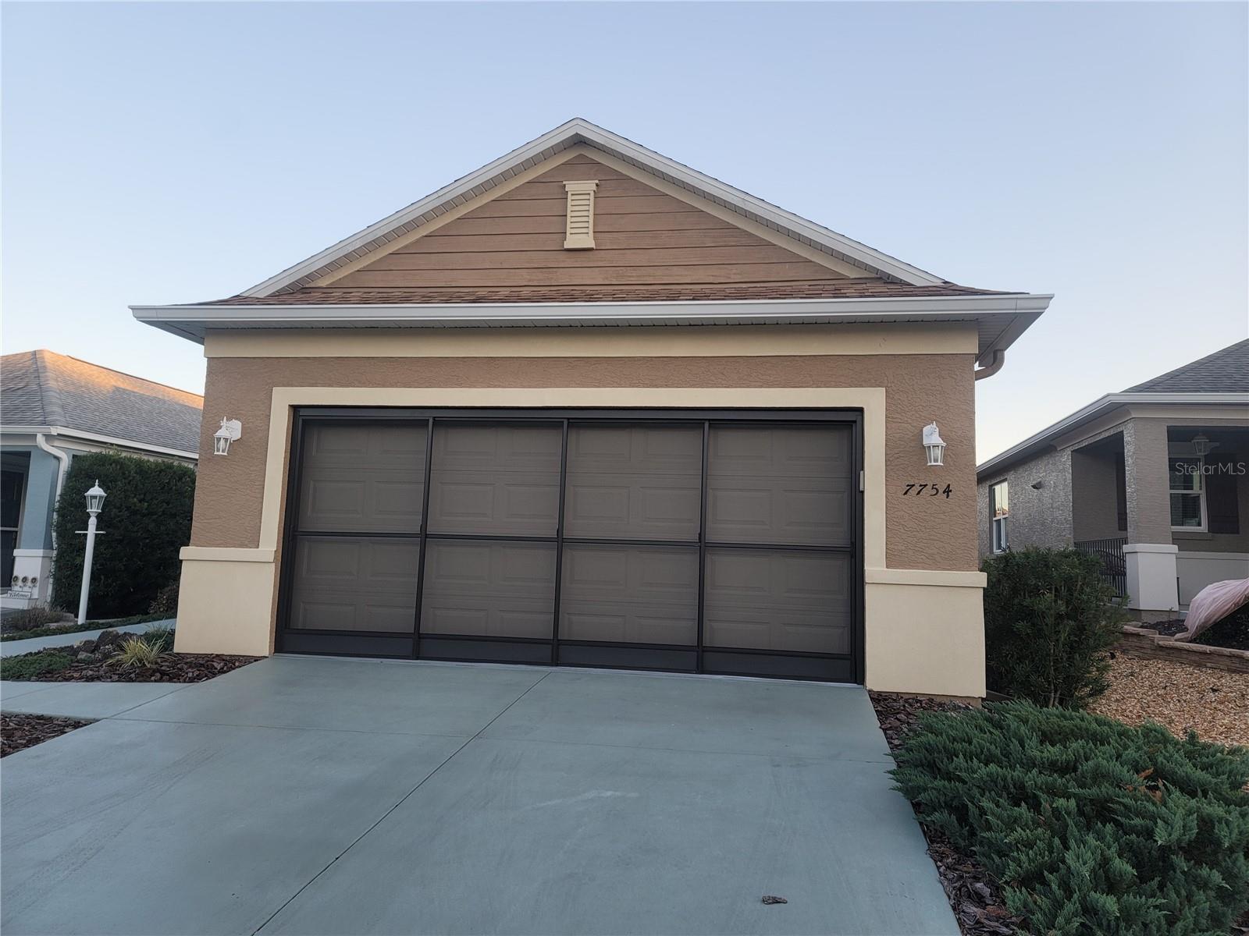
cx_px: 624
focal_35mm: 25
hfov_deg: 69.4
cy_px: 468
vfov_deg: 54.9
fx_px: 902
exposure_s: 1/120
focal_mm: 7
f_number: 1.8
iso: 20
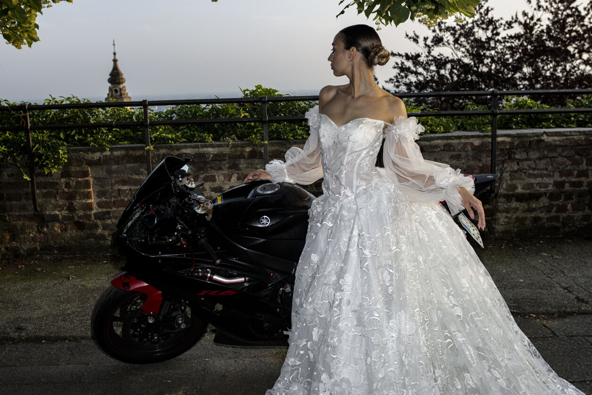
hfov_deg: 53.1
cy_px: 198
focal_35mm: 36
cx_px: 296
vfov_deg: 36.9
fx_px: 592
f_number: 3.5
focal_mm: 24
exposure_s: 1/200
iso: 100
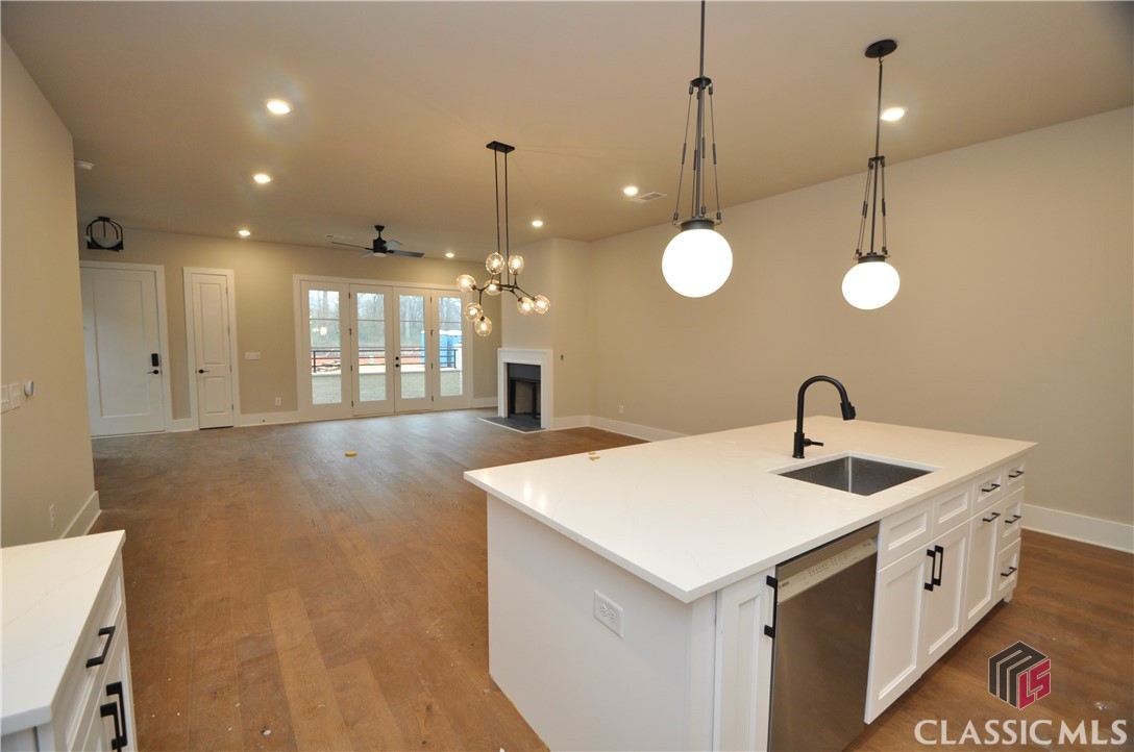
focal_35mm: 15
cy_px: 376
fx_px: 472
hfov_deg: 100.5
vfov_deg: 77.1
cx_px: 567
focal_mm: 10
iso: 400
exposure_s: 1/80
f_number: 4.5
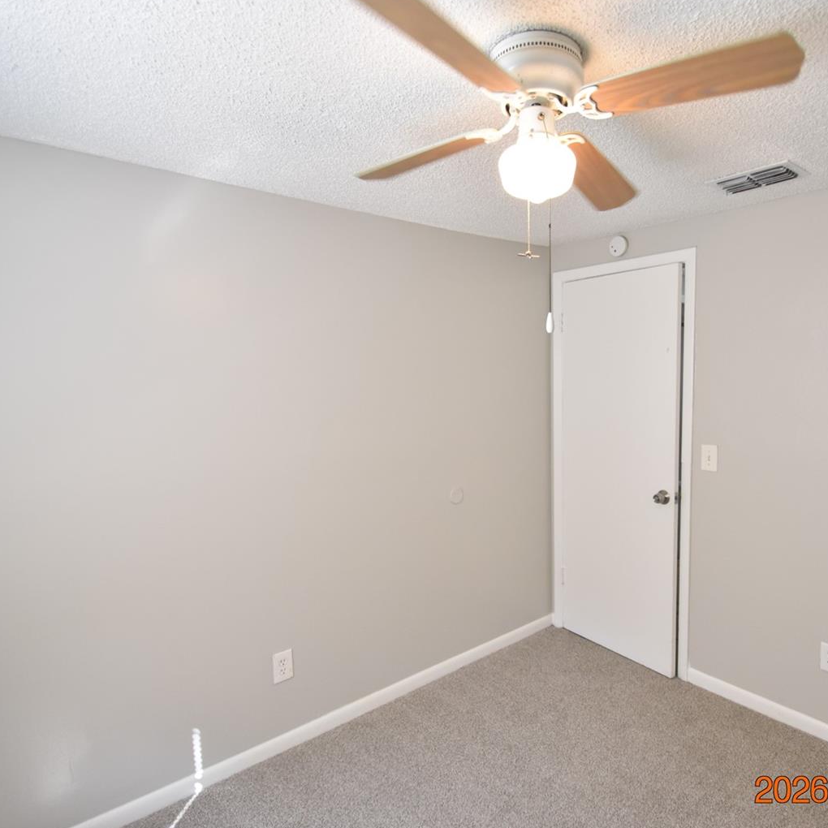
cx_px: 515
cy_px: 422
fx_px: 541
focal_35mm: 20
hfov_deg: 73.6
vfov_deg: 74.8
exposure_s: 1/125
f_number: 3.5
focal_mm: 10
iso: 800
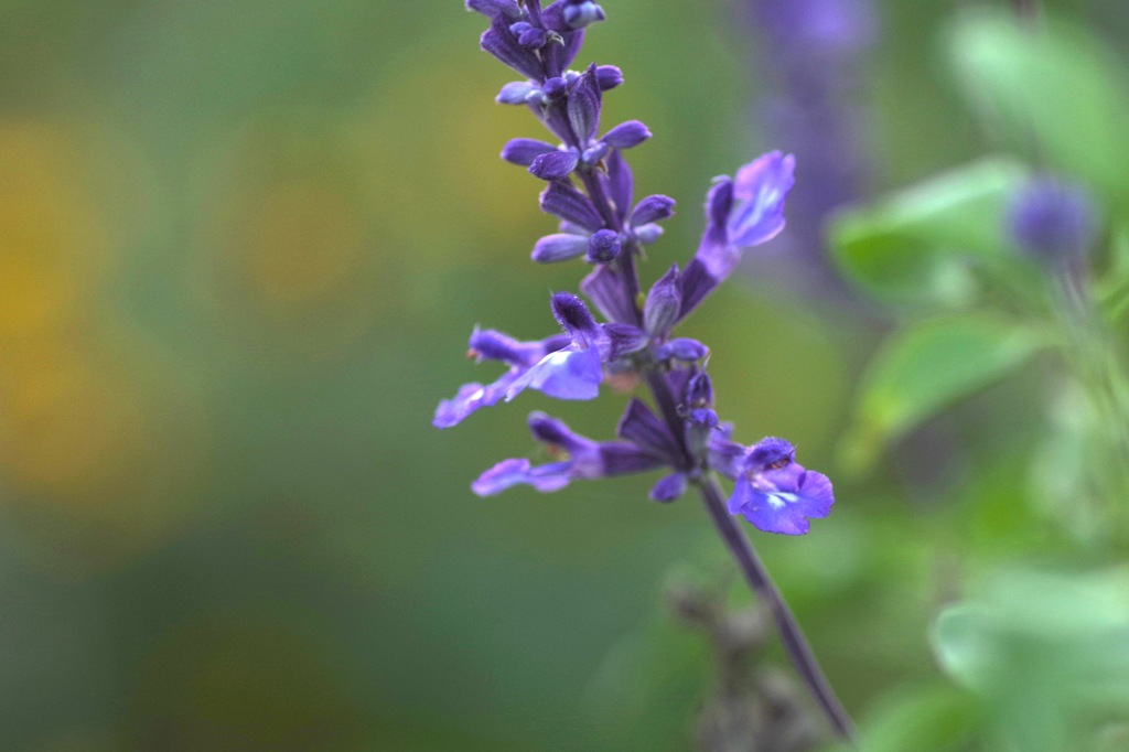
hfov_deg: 15.2
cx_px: 564
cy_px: 376
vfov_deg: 10.2
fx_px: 4232
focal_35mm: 135
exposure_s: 1/40
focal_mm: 90
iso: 200
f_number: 3.2
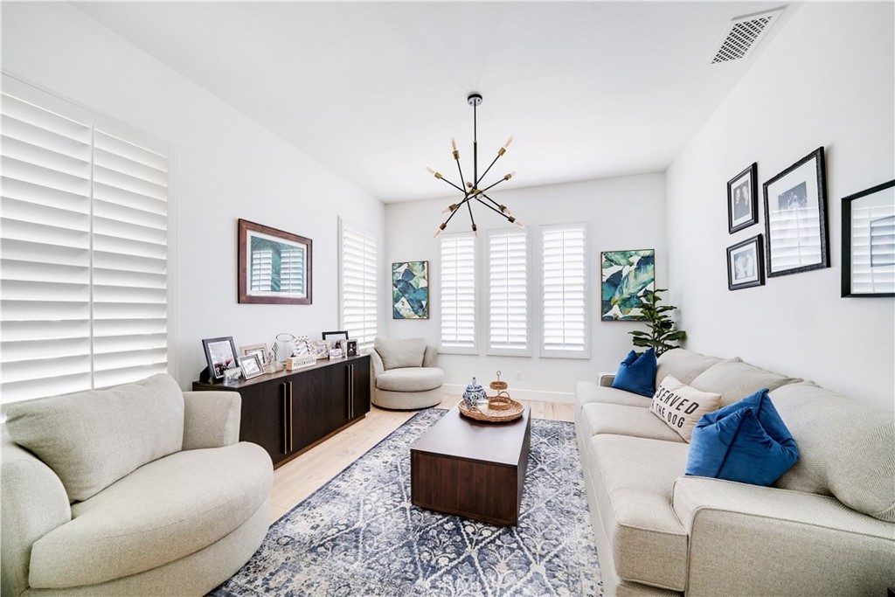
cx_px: 448
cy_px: 298
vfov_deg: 90.0
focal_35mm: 12
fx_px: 298
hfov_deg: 112.6
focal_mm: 12
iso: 100
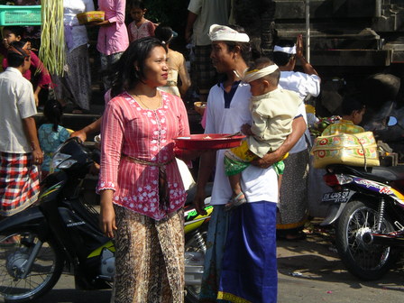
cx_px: 202
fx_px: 1109
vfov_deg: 15.6
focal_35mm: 95
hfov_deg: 20.7
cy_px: 152
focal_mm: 14.7
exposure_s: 1/125
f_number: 9.3
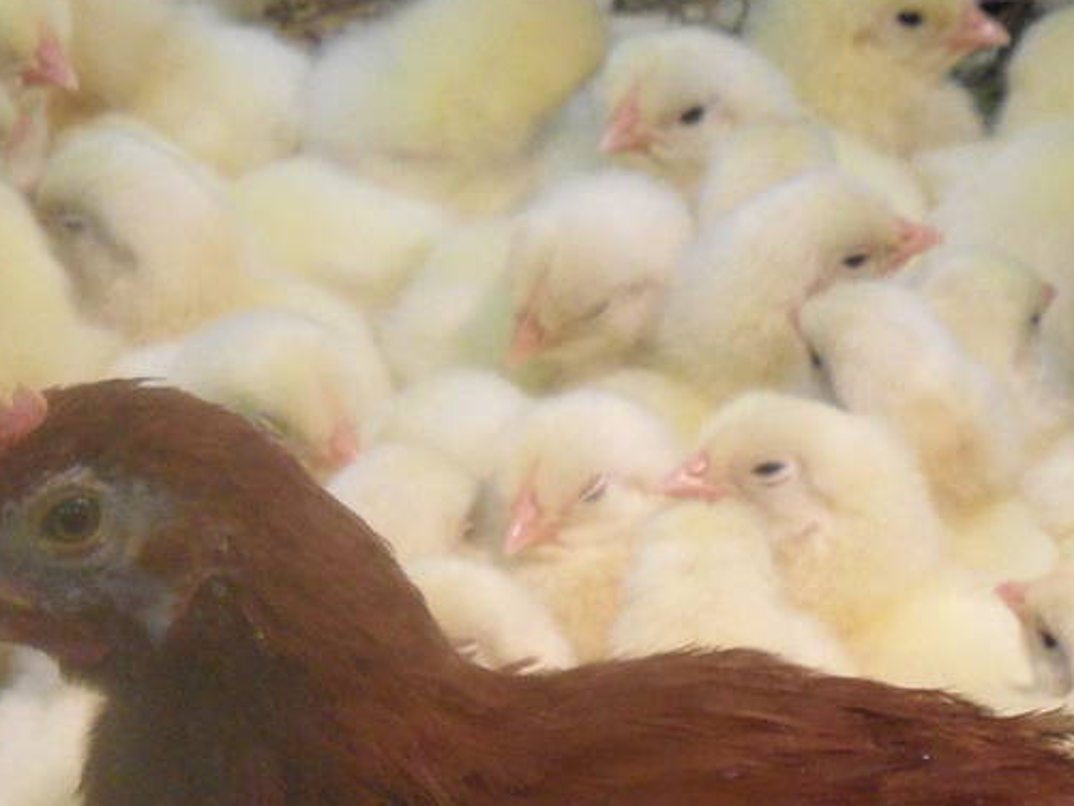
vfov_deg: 3.9
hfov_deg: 5.2
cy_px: 673
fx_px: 11886
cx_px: 287
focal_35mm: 383
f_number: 4.4
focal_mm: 20
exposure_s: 1/30
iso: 200
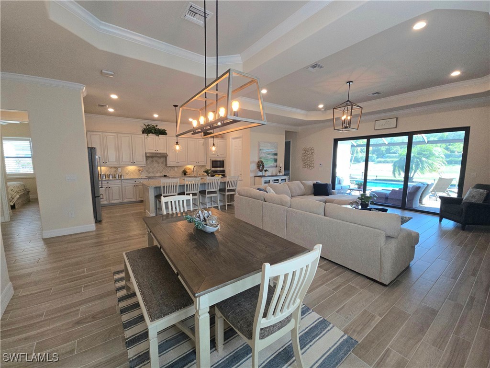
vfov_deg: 89.9
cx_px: 245
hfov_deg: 106.2
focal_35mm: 13
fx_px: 184
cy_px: 184
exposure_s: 1/60.2
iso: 80
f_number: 2.2
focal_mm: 2.2
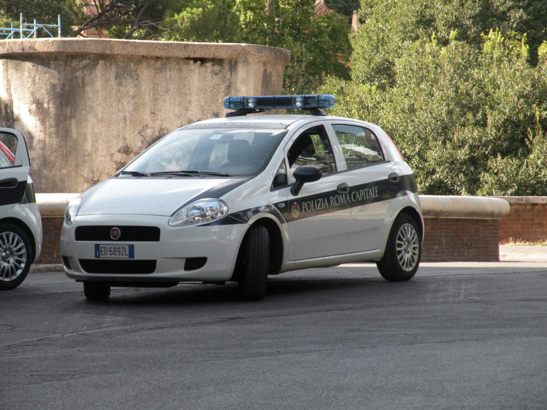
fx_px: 2703
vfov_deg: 8.7
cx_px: 272
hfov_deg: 11.6
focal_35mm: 171
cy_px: 204
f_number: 4.5
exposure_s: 1/136
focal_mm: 30.1
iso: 64
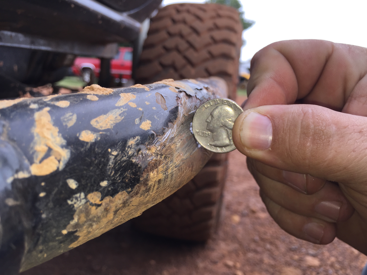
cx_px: 184
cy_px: 138
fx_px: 307
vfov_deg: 48.2
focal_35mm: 29
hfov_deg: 61.7
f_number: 2.2
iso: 32
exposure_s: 1/608
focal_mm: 4.15
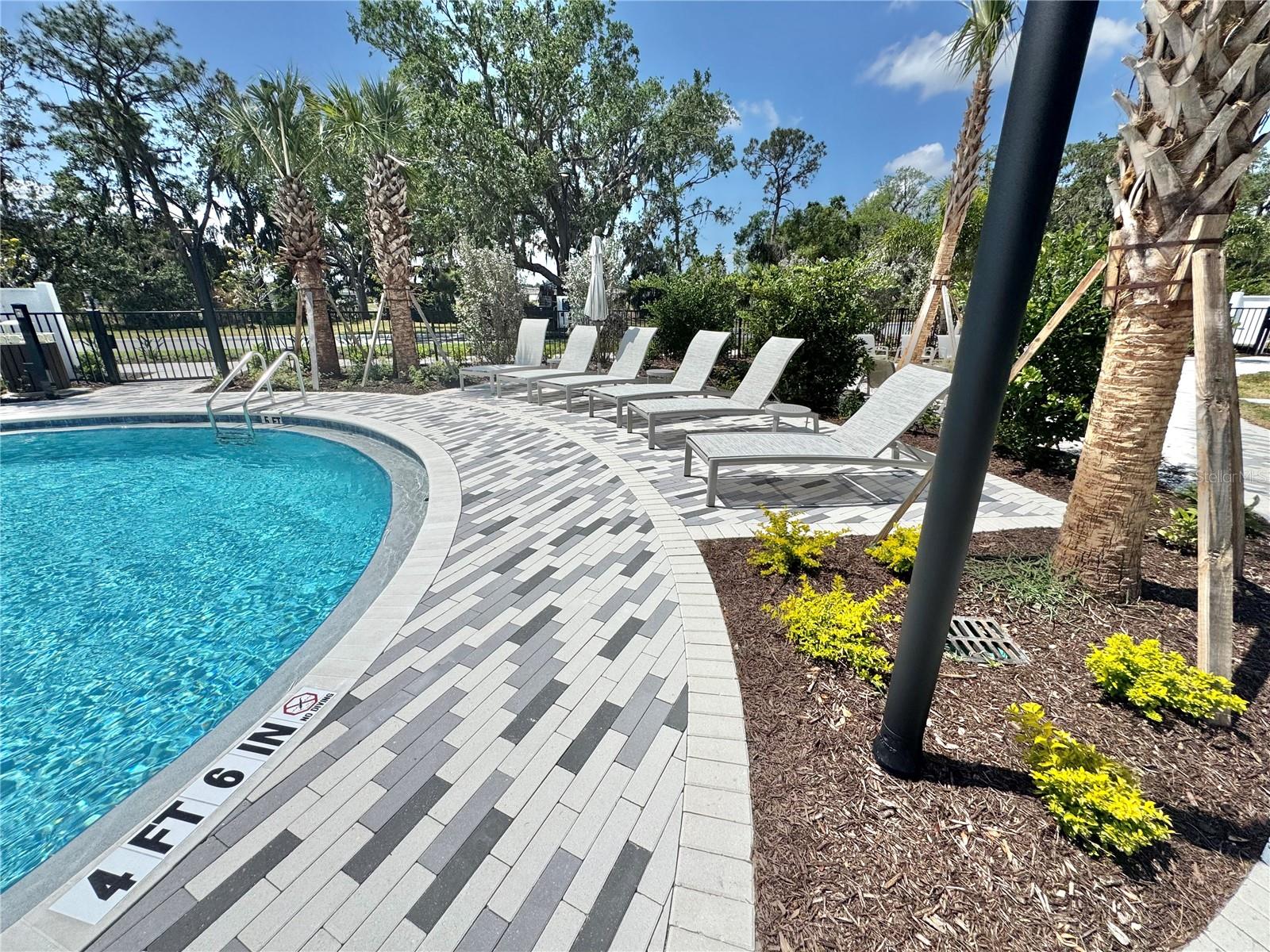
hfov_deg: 102.1
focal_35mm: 14
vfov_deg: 85.7
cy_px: 476
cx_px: 635
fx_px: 514
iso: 40
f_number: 2.2
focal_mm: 2.22
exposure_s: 1/4630
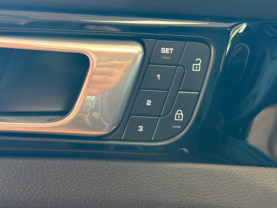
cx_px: 149
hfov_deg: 36.1
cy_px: 106
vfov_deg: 27.5
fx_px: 424
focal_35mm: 53
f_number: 1.78
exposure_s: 1/60
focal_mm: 6.86
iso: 320
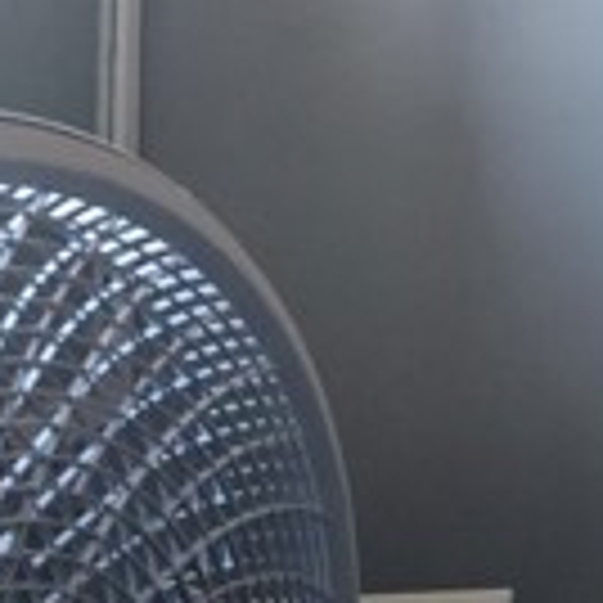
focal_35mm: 97
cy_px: -261
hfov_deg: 16.1
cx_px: 954
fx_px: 1912
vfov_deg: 16.5
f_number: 1.7
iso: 500
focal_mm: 6.3
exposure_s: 1/60
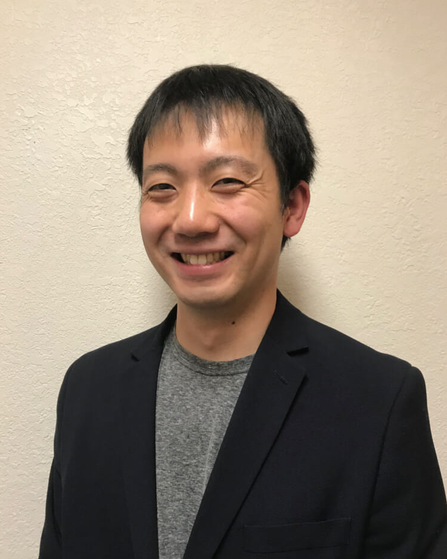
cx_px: 224
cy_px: 283
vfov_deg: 58.8
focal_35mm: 30
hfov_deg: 48.5
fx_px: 496
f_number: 1.8
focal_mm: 3.99
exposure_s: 1/30
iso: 40
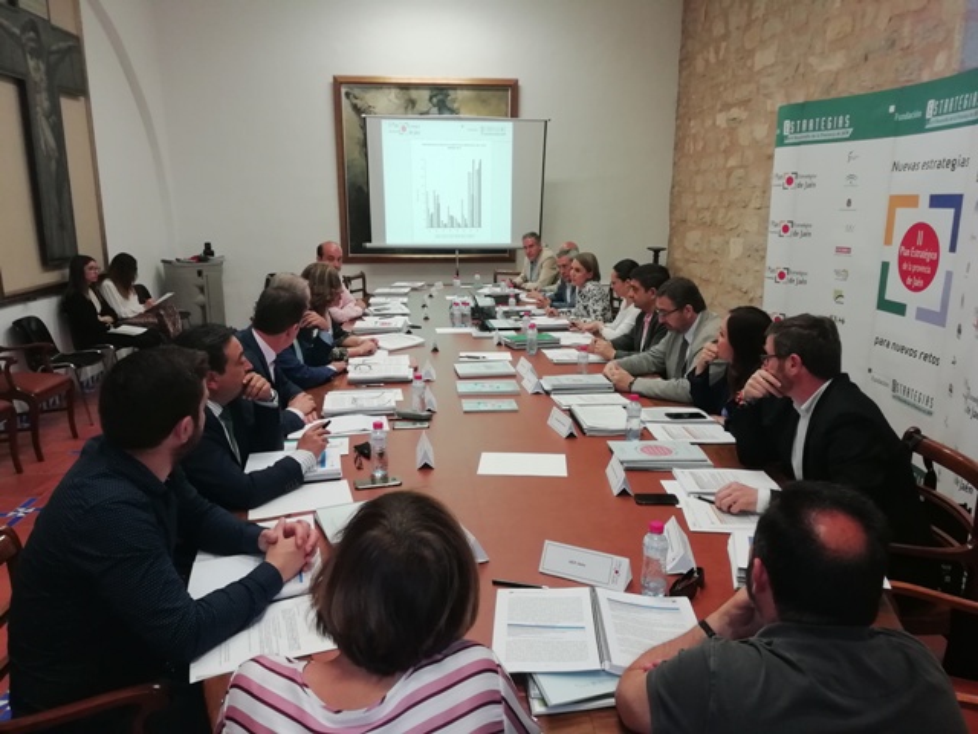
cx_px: 489
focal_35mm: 26
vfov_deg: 53.1
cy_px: 367
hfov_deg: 67.3
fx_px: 735
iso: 125
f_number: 2.2
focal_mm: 3.46
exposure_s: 1/33.3
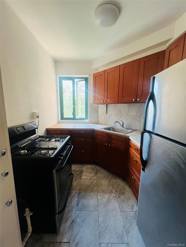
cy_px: 124
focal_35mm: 13
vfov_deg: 106.2
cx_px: 93
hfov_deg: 89.9
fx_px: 93
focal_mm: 1.57
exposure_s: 1/60
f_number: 1.8
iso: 160
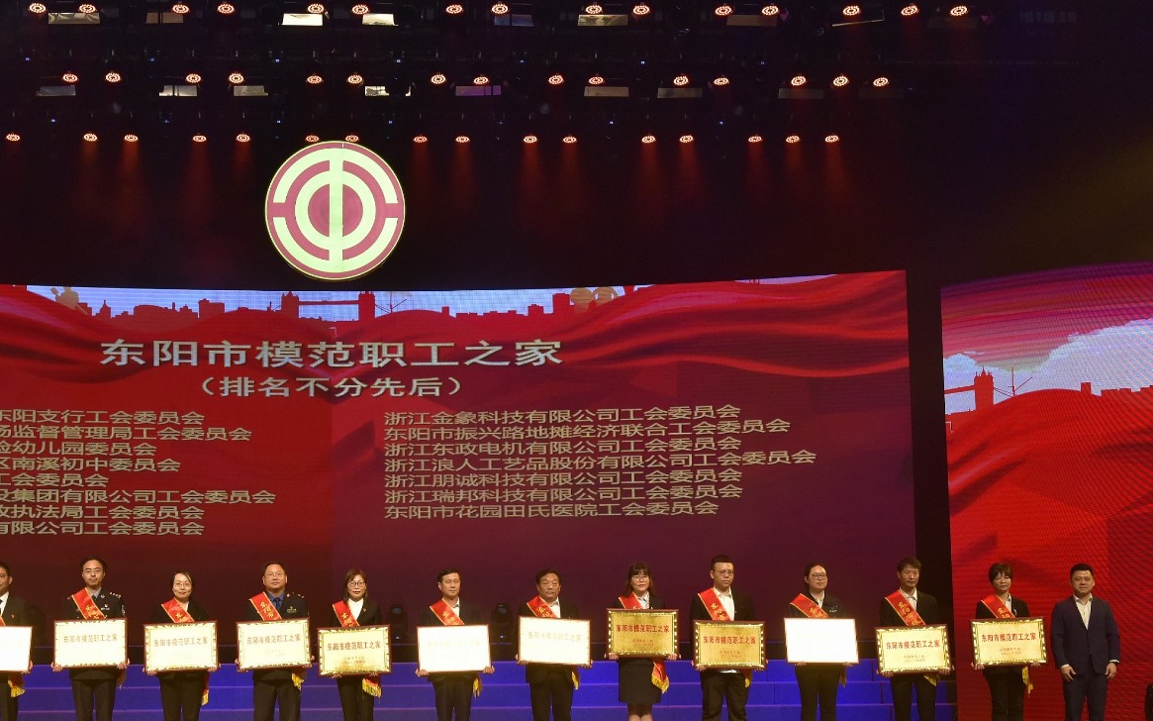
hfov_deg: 35.8
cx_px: 362
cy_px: 462
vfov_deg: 23.1
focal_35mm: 56
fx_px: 1760
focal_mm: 40
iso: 1600
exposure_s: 1/200
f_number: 7.1
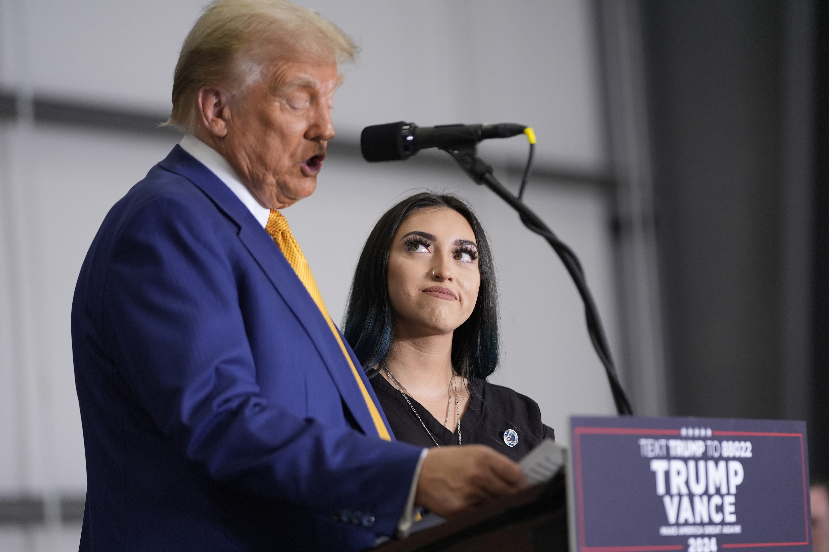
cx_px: 414
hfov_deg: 12.5
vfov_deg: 8.3
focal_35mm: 165
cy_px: 276
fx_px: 3799
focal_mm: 165
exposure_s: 1/640
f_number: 2.8
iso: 1000
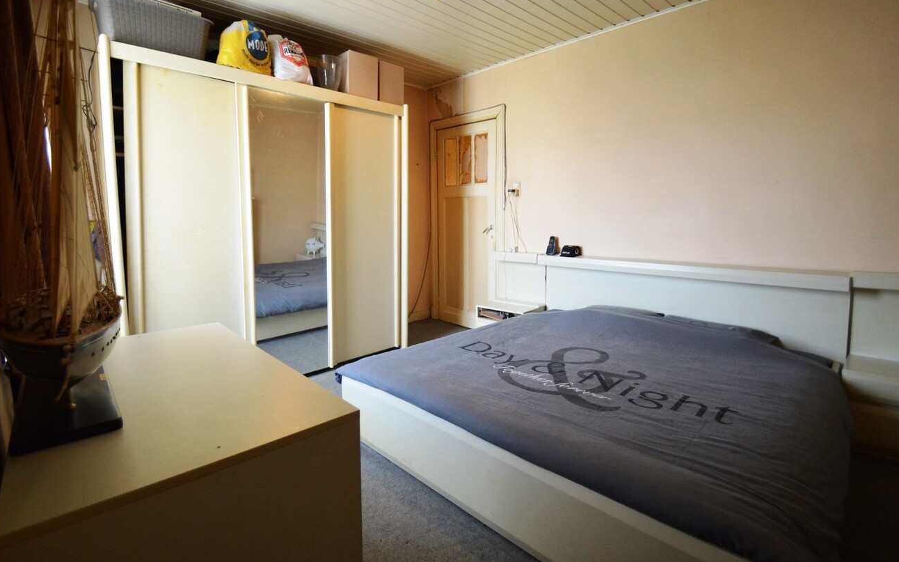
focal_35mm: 16
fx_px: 392
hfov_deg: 97.8
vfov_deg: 71.0
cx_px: 453
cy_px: 250
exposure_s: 1/60
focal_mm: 10
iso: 720
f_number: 3.5
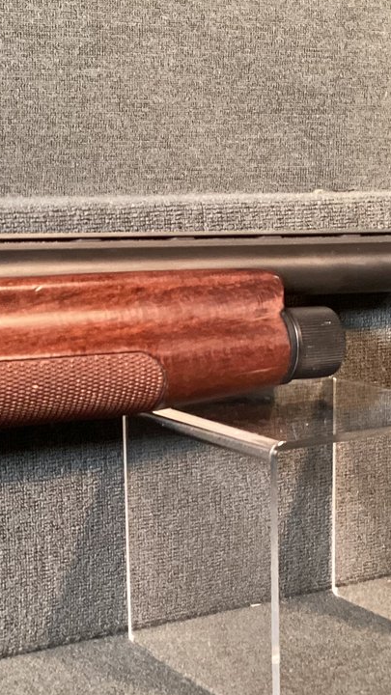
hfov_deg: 17.0
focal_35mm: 71
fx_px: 1309
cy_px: 371
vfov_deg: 29.7
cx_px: 168
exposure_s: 1/33
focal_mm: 3.3
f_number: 2.4
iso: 400
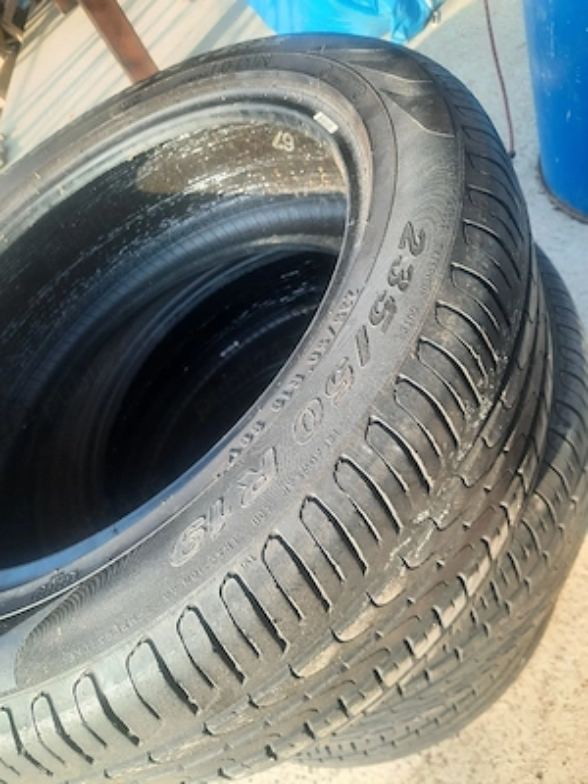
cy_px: 392
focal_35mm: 25
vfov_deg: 69.4
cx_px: 294
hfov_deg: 54.9
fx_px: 566
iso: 50
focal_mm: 4.6
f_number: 2
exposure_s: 1/100
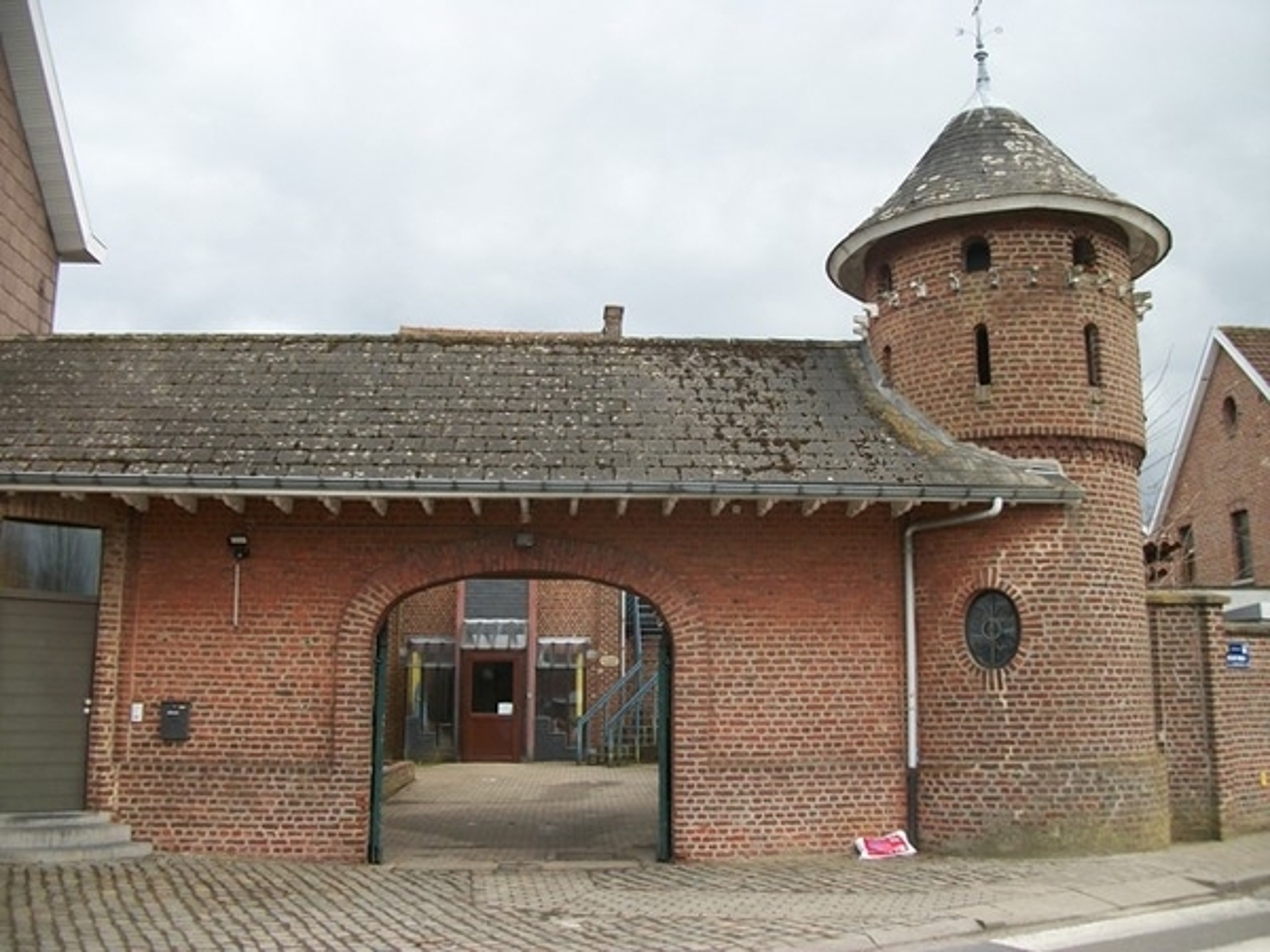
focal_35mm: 32
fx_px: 1174
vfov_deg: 44.2
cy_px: 476
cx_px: 635
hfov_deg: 56.8
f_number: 2.9
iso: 80
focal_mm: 5.7
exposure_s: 1/250
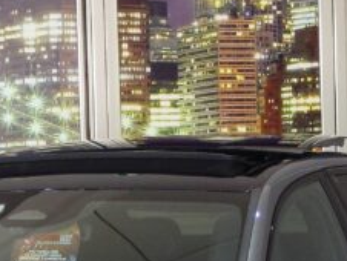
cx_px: 11
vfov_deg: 4.7
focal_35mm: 316
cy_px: 418
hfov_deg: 6.2
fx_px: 3171
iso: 250
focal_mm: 16.6
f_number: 4.4
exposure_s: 1/30
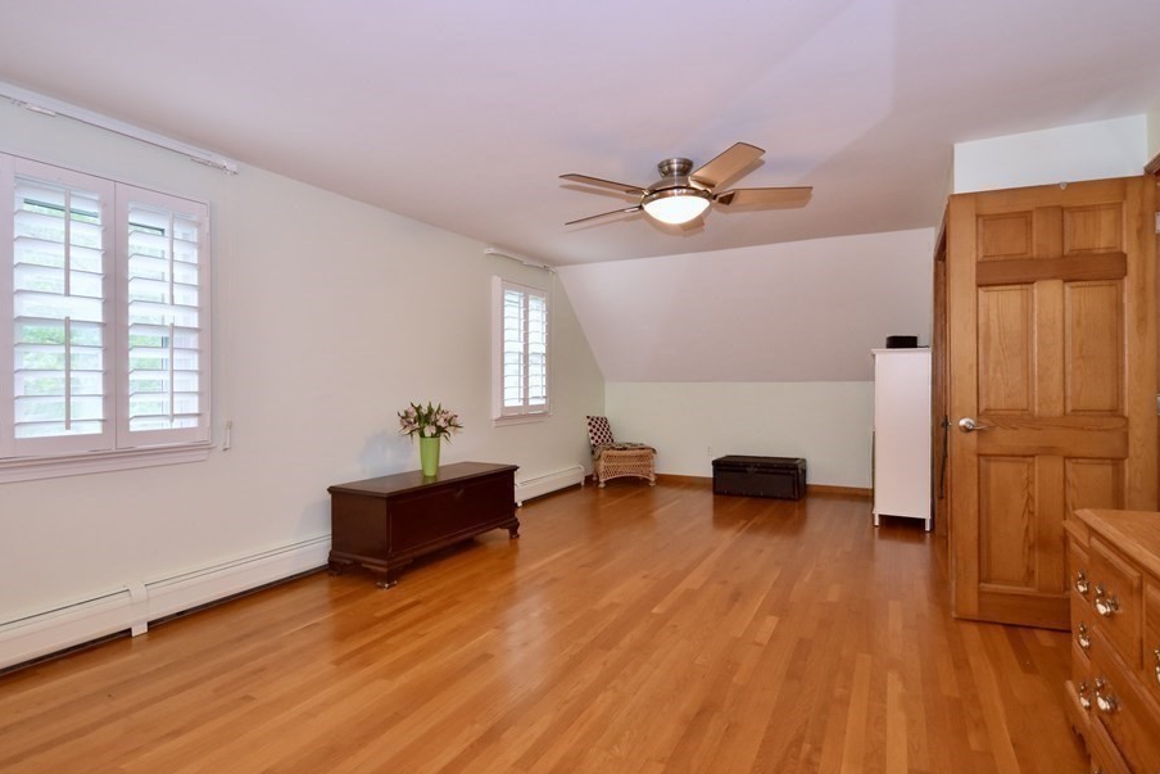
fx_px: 548
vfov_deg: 70.5
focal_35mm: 17
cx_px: 589
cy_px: 382
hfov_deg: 93.3
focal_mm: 10
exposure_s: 1/60
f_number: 4
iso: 1000
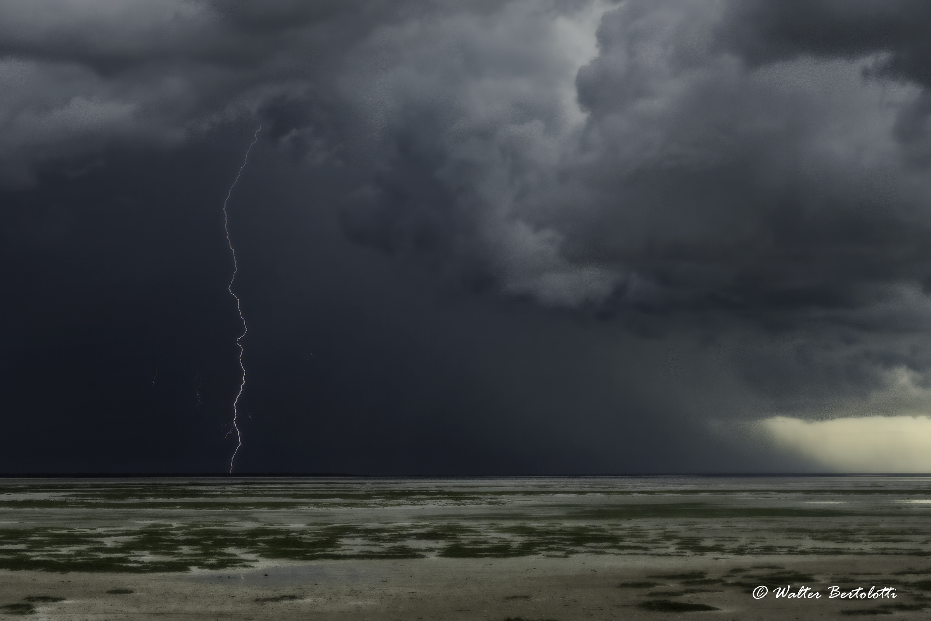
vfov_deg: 37.9
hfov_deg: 54.4
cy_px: 310
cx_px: 466
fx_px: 905
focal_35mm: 35
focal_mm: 35
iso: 3200
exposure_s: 1/3200
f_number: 11
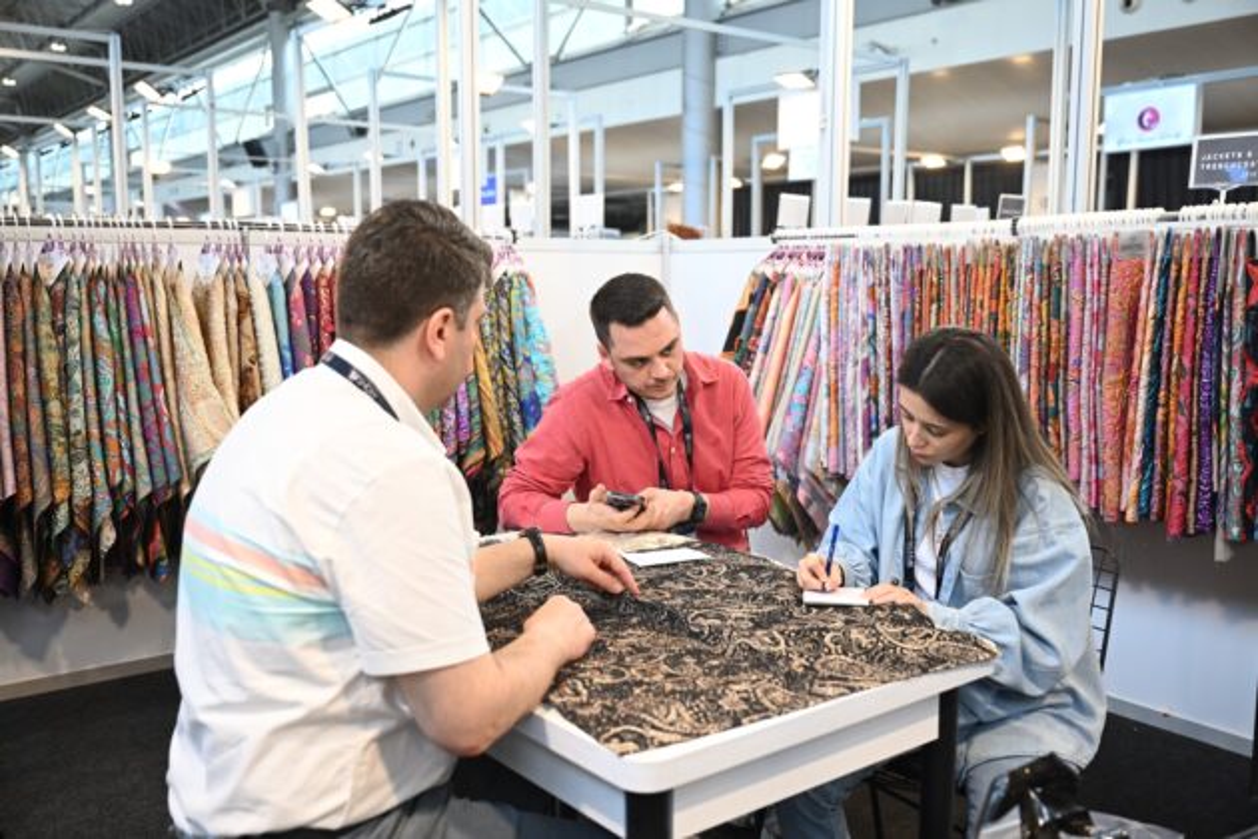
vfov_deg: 40.0
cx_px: 629
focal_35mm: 33
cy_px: 420
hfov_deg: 57.2
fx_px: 1153
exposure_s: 1/160
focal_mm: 33
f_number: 3.2
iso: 640
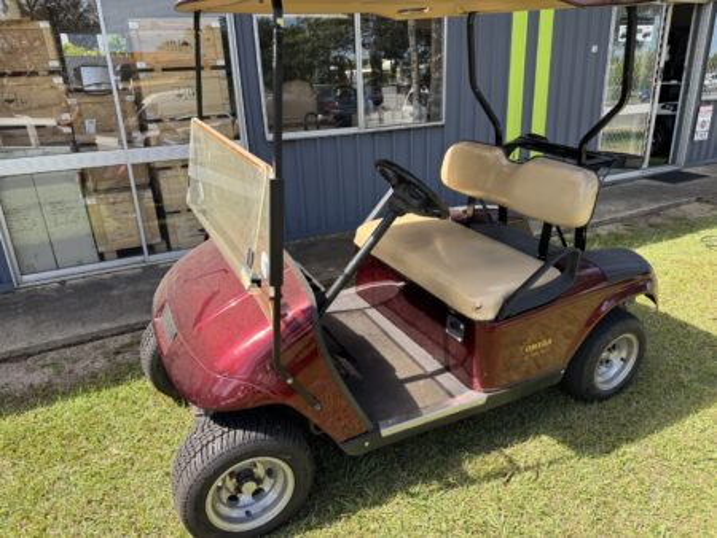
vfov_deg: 56.9
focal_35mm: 24
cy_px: 269
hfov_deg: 71.6
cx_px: 358
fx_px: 497
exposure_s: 1/900
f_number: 1.78
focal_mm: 6.76
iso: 80
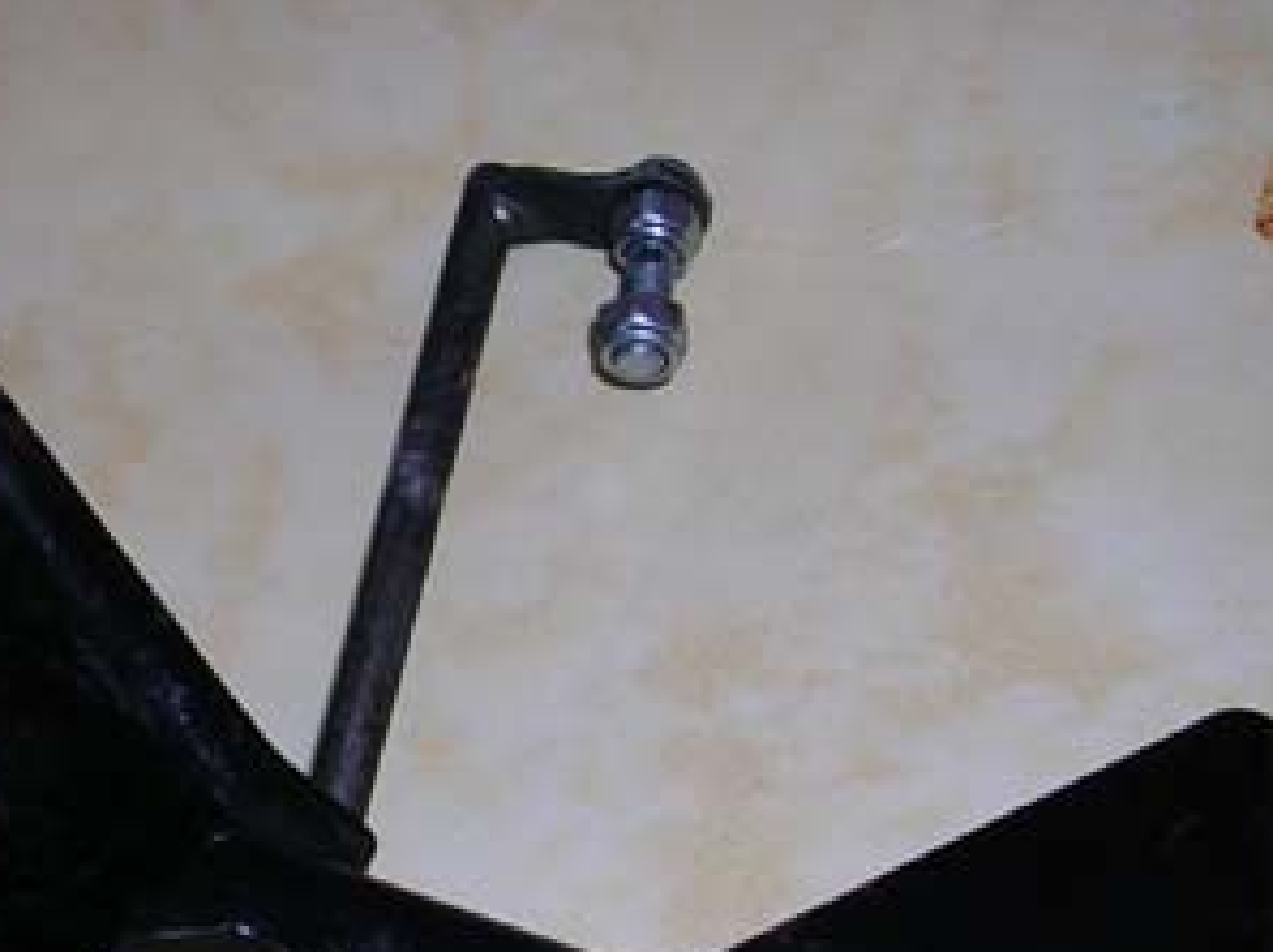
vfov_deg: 17.9
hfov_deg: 23.3
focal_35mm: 82
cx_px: 146
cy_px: 669
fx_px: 3012
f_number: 2.8
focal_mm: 5.8
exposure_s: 1/60.1
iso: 50
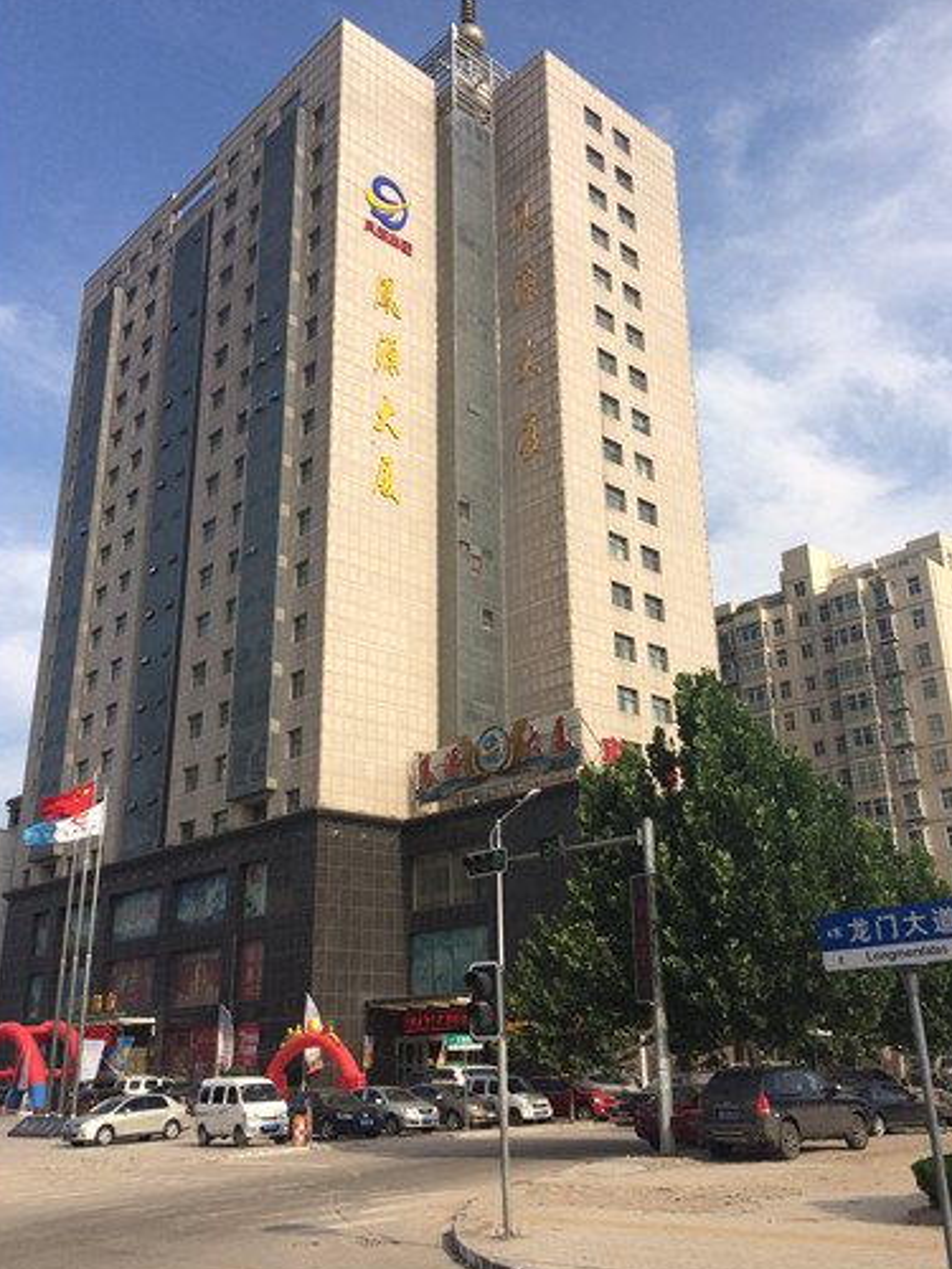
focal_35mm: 32
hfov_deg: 44.2
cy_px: 621
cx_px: 485
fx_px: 1173
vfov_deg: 56.8
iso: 40
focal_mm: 4.12
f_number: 2.2
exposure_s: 1/1786
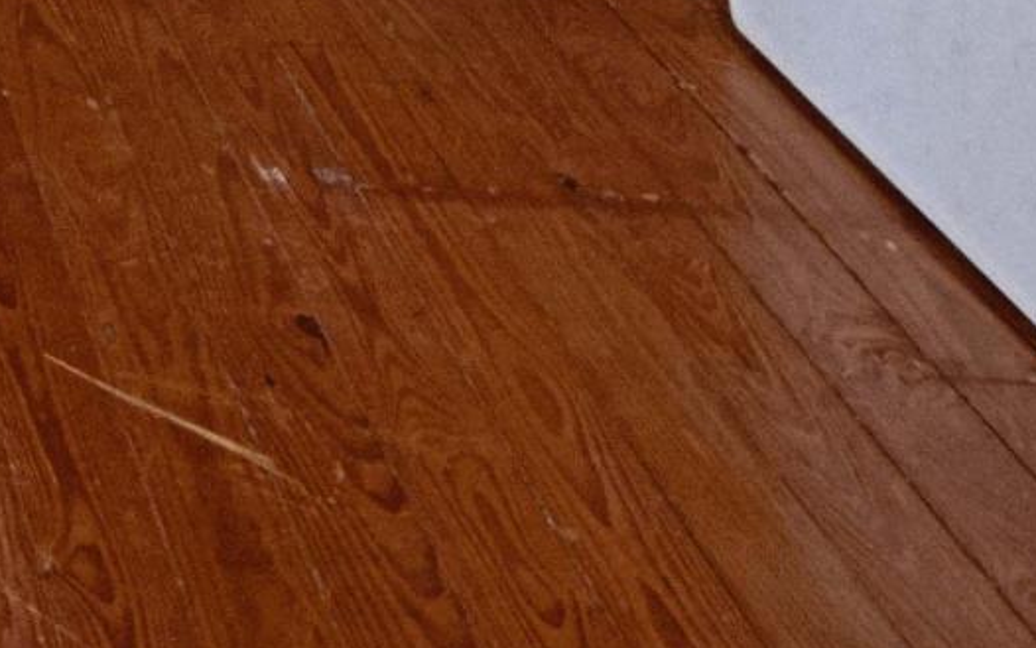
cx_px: -774
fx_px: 2708
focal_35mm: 96
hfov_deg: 17.8
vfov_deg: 10.8
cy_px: -1077
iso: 400
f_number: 20
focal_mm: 11
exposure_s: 1/13
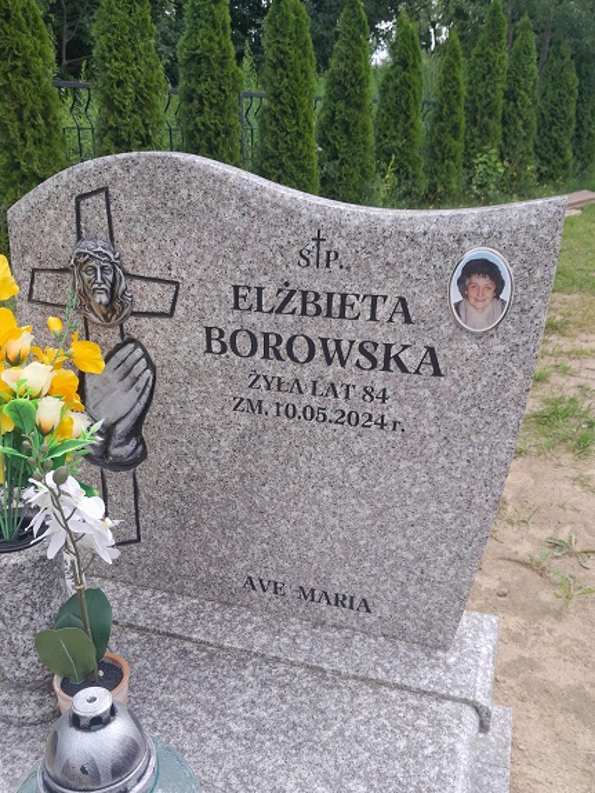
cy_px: 426
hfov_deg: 45.4
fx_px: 711
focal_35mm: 31
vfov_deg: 58.3
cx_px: 288
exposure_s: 1/100
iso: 20
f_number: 1.8
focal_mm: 4
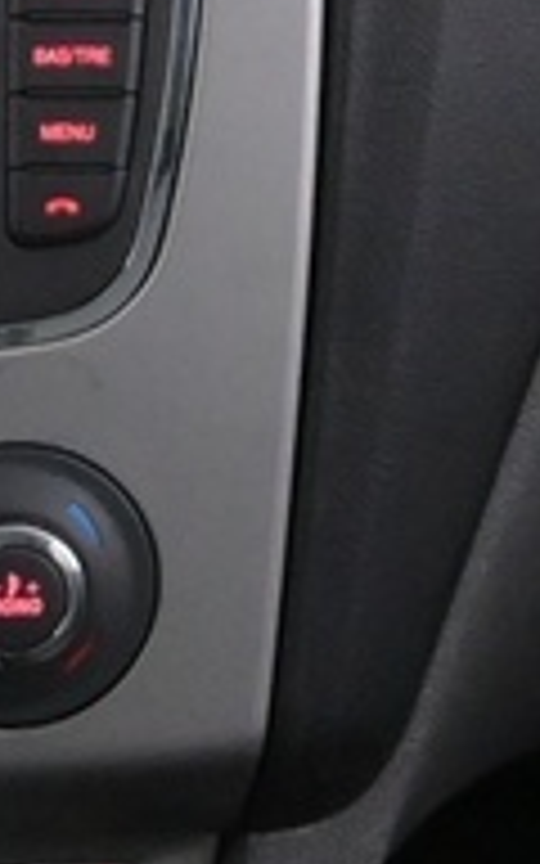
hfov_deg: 4.9
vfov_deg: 7.9
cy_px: 702
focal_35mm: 264
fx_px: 6227
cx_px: -414
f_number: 3.8
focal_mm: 20.5
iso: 2500
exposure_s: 1/40
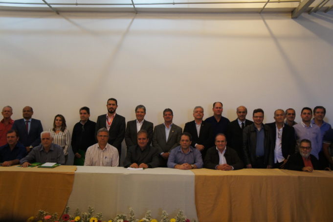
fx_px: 347
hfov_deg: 51.3
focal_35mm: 38
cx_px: 166
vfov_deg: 35.4
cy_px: 111
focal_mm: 25
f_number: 4
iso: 1600
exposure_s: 1/160
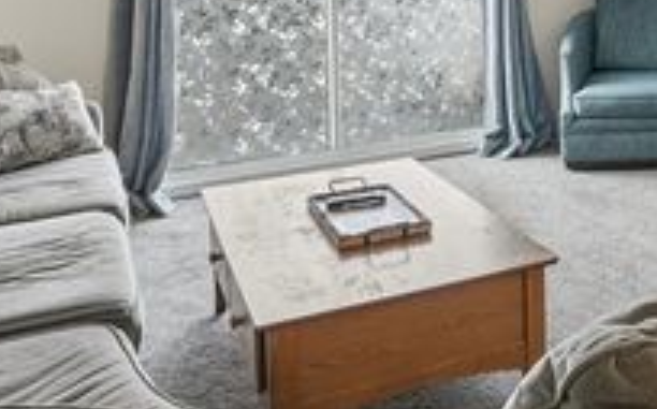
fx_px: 738
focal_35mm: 41
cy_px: -27
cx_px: 599
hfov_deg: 43.6
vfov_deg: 28.5
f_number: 7.1
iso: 400
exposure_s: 1/80
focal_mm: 11
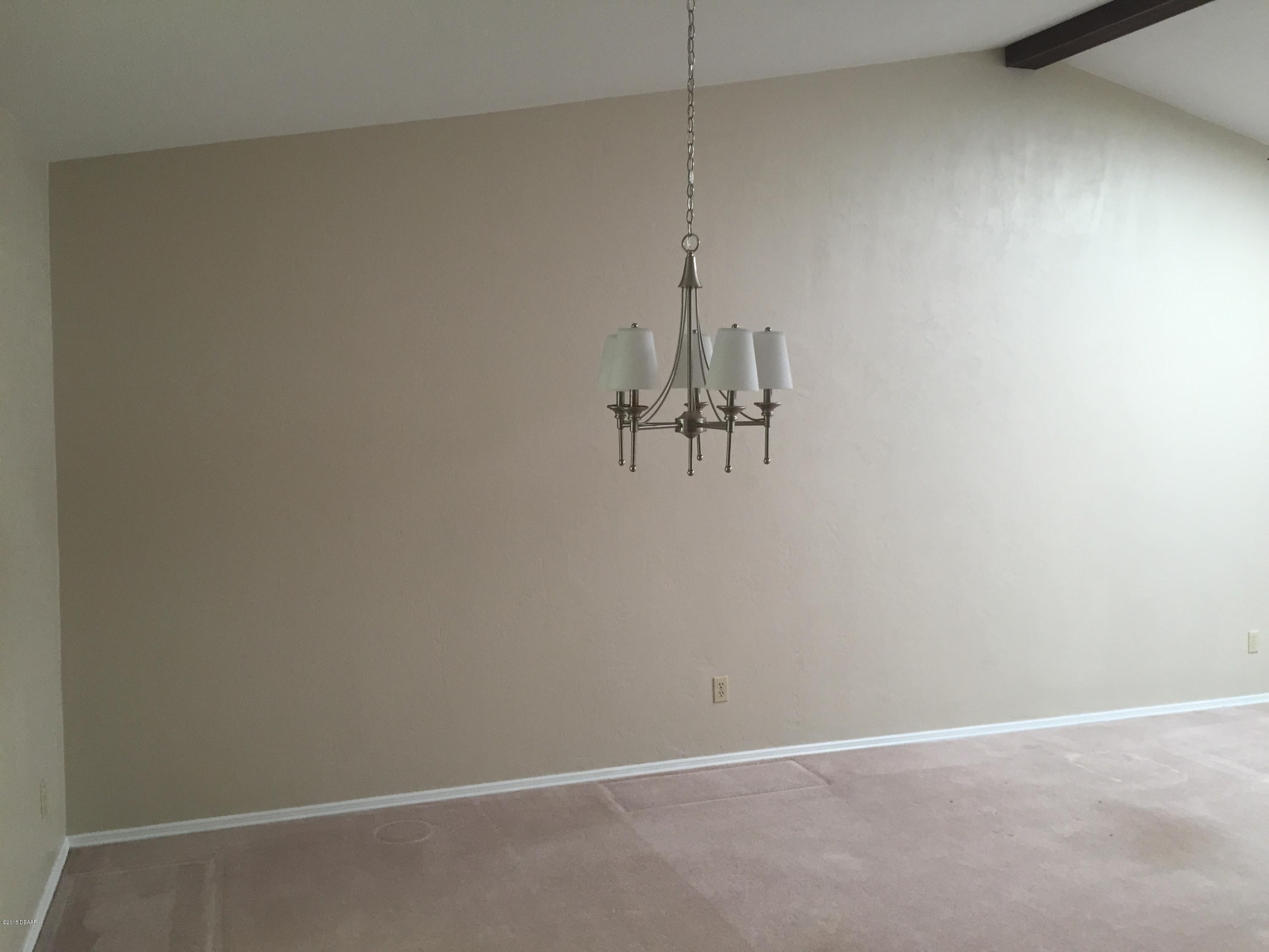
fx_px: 1063
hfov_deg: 61.7
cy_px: 476
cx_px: 634
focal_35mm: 29
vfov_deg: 48.2
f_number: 2.2
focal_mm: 4.15
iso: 40
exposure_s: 1/30
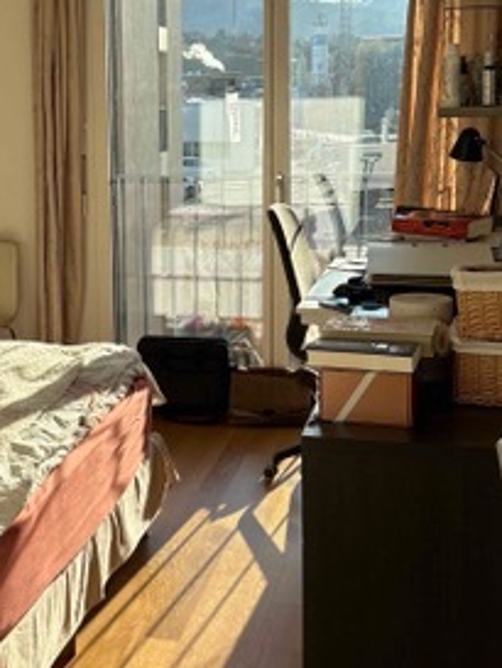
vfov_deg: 31.6
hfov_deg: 23.6
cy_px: 269
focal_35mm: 61
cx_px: 81
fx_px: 1179
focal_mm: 5.96
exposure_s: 1/1667
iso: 64
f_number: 1.6
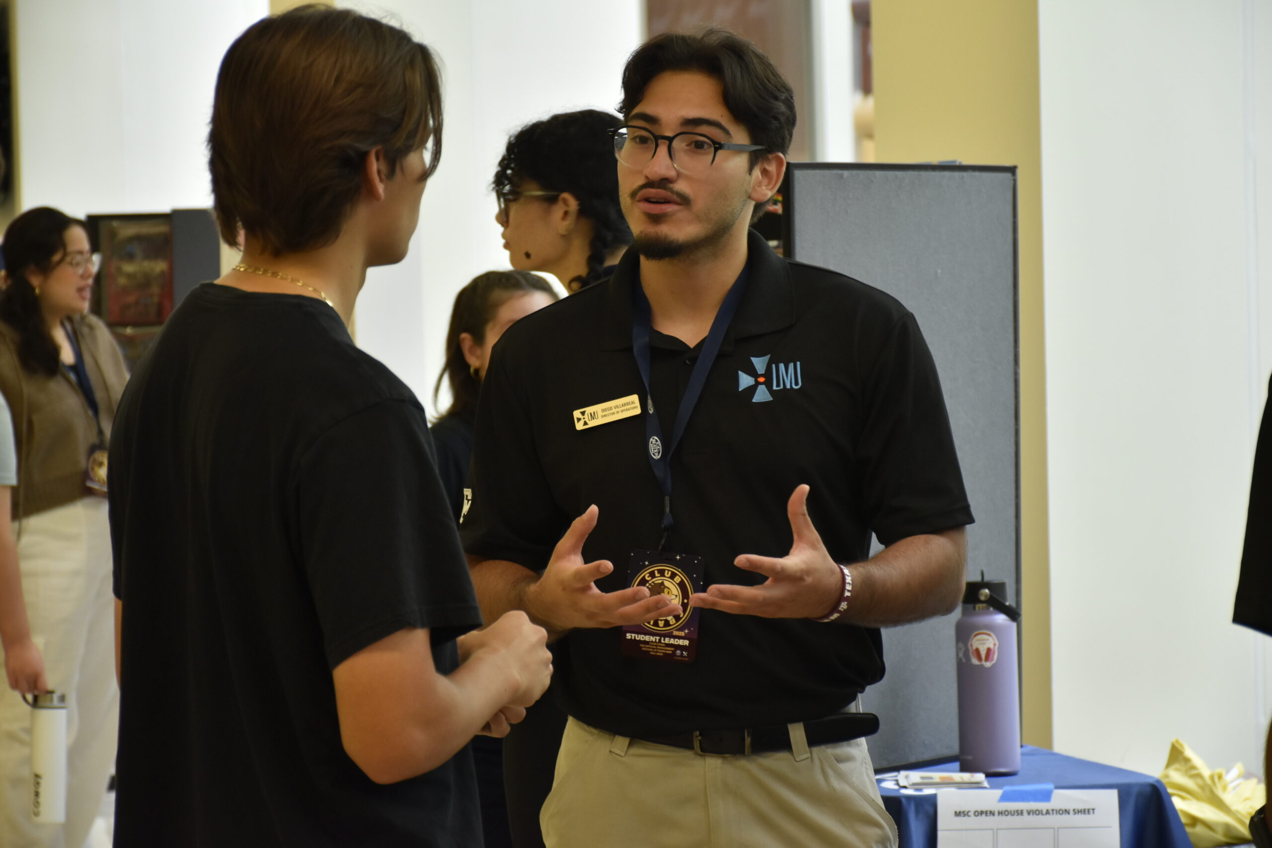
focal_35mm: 128
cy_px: 424
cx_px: 636
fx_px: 4505
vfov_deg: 10.8
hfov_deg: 16.1
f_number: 5.3
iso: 720
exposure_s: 1/60
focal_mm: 85
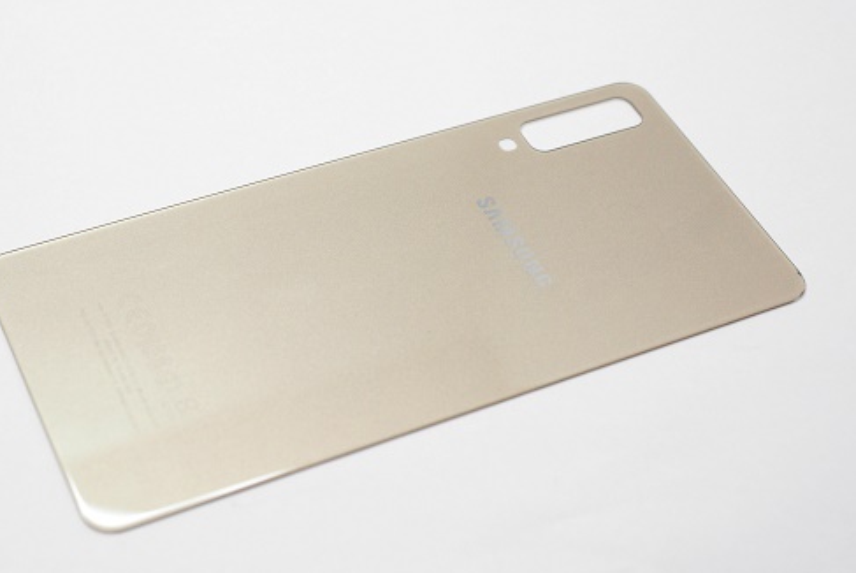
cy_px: 307
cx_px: 384
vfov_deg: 21.8
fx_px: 1490
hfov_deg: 32.0
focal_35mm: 63
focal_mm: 35
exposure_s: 1/320
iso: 1600
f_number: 5.6
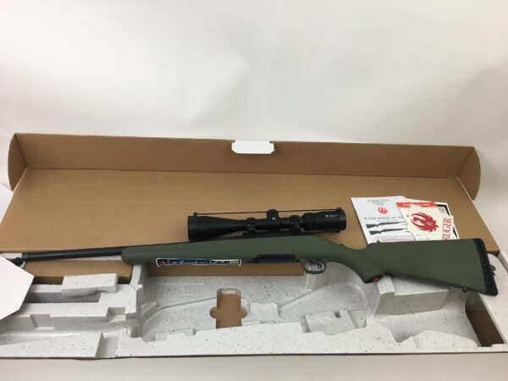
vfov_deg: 48.2
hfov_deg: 61.7
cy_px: 190
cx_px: 254
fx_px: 426
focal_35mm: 29
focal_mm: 4.15
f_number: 2.2
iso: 32
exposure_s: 1/30
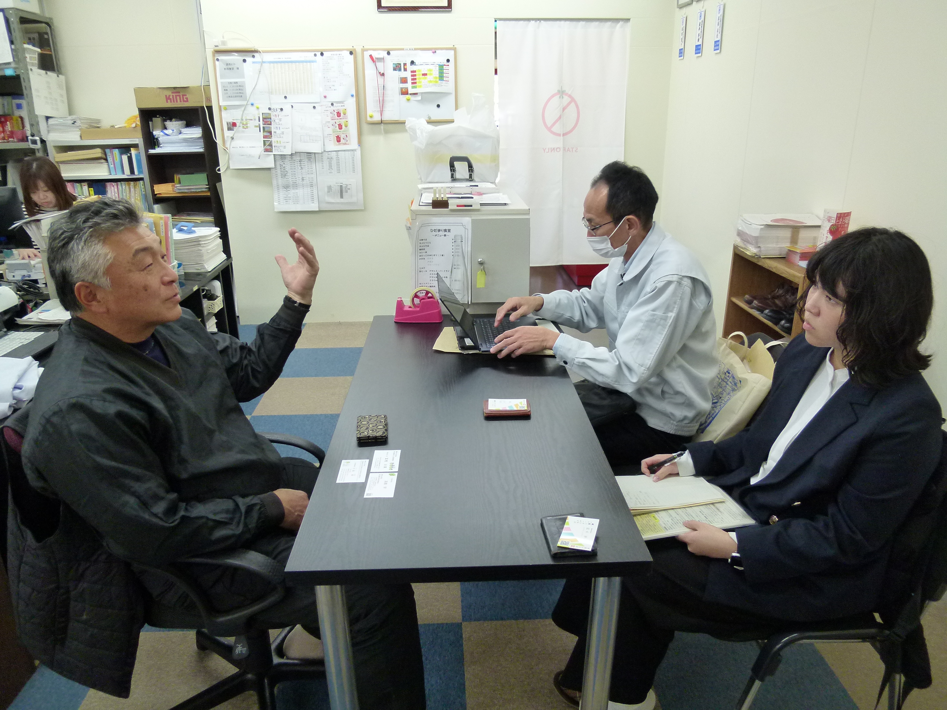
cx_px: 474
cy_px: 355
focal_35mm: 24
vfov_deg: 56.8
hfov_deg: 71.6
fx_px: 657
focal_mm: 4.3
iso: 200
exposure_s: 1/60
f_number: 2.2
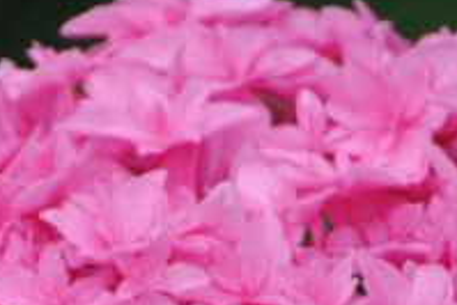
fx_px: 16641
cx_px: 168
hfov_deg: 1.6
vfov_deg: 1.1
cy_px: 641
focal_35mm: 1310
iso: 400
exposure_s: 1/100
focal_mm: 170
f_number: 6
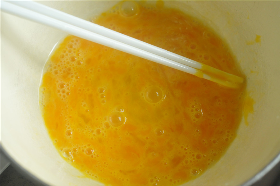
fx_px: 583
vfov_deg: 18.1
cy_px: 93
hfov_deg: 27.0
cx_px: 140
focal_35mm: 75
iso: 1100
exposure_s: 1/30
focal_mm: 50
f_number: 3.2
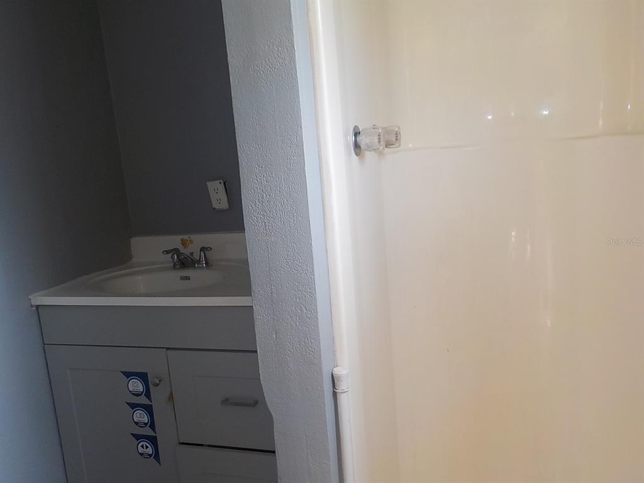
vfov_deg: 46.8
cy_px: 242
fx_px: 558
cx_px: 322
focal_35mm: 30
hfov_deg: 60.0
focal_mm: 4.1
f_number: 3.3
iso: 125
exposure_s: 1/40
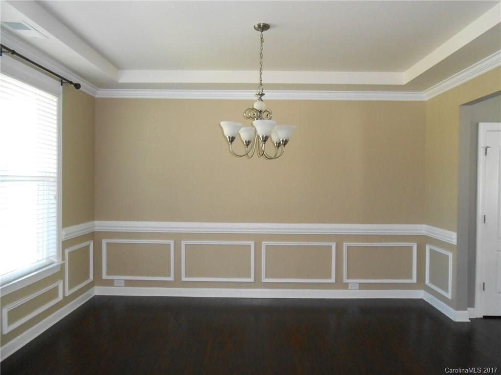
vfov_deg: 53.1
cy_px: 188
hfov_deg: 67.3
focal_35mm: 26
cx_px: 250
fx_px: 376
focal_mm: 4.6
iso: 400
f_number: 3.5
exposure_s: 1/25
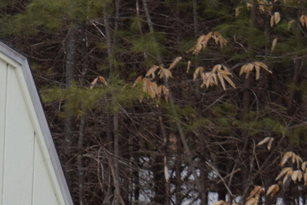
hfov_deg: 9.6
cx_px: -230
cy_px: 201
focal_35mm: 204
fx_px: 1740
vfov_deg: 6.7
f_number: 5.6
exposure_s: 1/125
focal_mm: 34
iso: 400
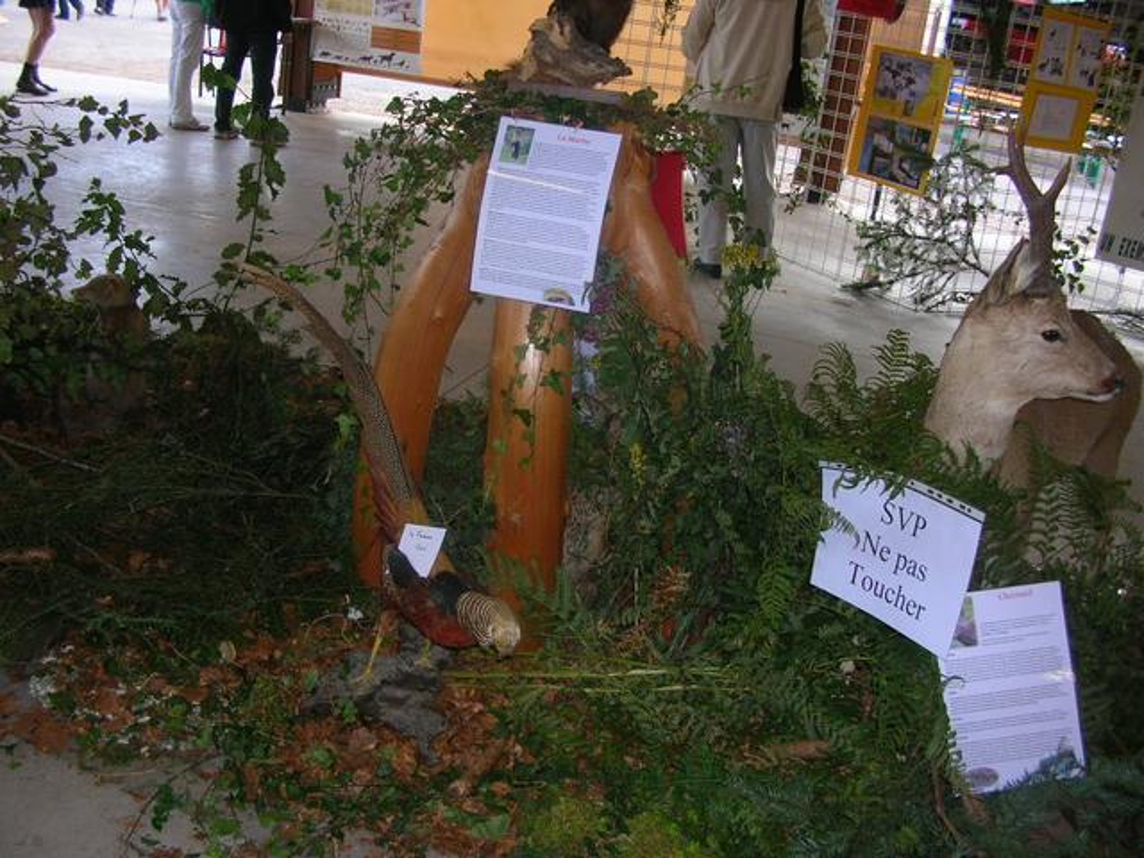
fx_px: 1157
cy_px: 429
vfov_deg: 40.7
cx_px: 572
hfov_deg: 52.6
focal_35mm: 35
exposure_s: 1/60.1
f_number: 2.8
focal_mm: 5.8
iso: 50
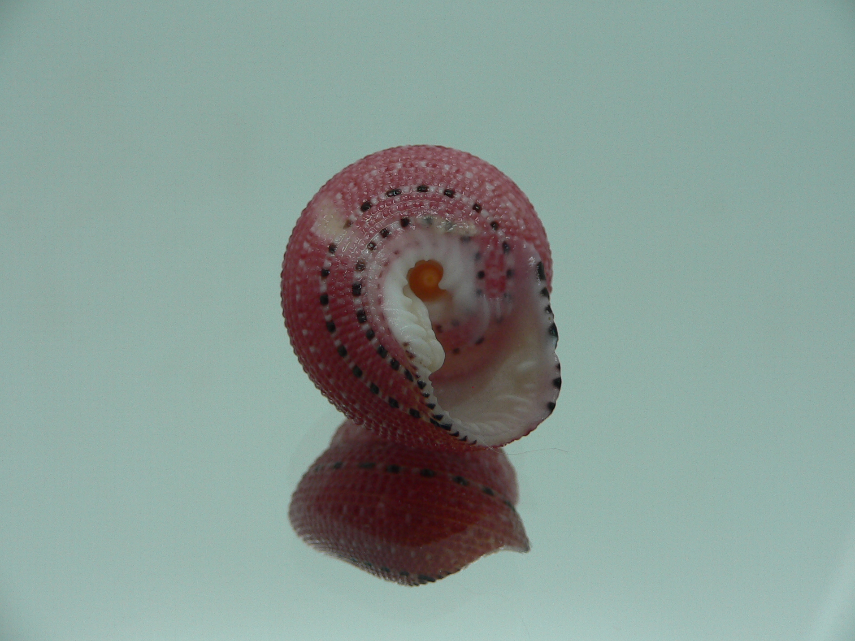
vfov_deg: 38.7
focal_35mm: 37
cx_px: 422
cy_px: 320
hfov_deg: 50.1
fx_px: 914
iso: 80
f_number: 2.8
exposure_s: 1/60
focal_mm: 4.6
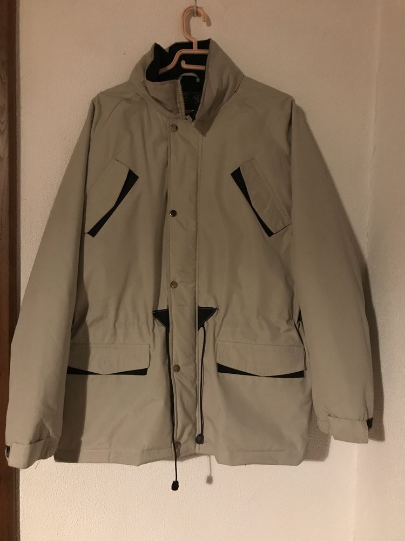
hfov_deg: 49.7
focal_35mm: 28
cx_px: 202
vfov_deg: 63.4
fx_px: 437
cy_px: 270
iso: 100
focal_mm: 3.99
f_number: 1.8
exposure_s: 1/4
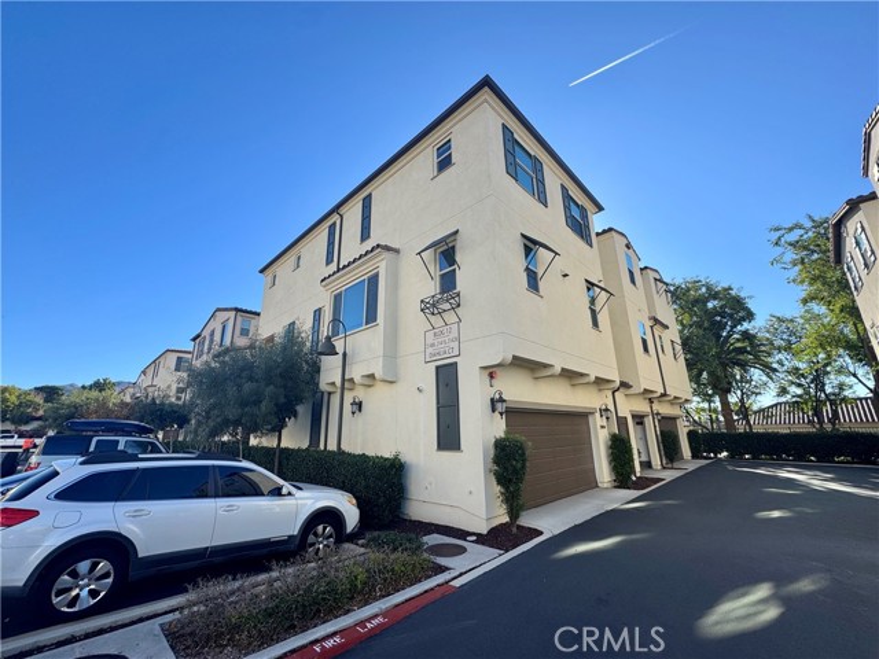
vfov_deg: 85.7
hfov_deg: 102.1
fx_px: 356
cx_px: 440
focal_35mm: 14
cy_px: 330
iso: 40
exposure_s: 1/921
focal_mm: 2.22
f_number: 2.2
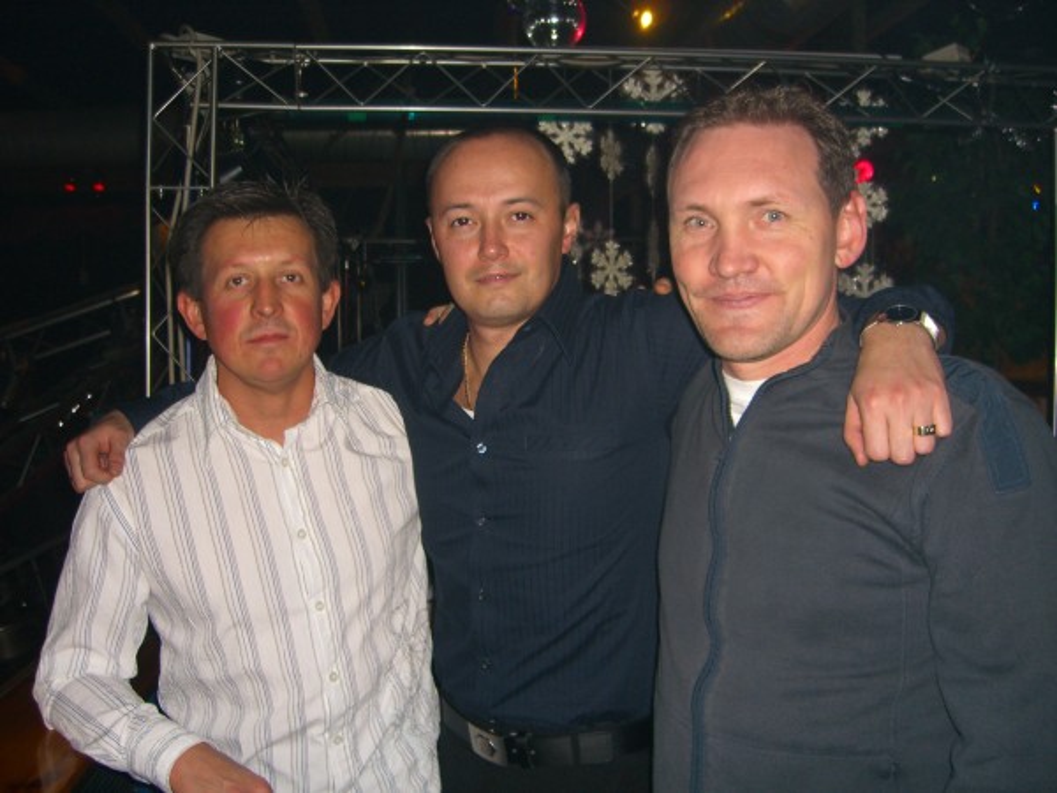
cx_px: 528
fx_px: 1160
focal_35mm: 38
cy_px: 396
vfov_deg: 37.7
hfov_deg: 49.0
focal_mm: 7.9
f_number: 2.8
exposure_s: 1/60
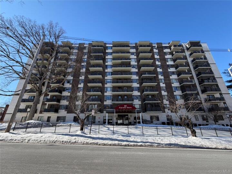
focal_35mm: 14
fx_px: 94
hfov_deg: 102.1
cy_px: 87
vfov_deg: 85.7
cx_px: 116
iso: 32
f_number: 2.2
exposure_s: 1/770
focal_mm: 2.22
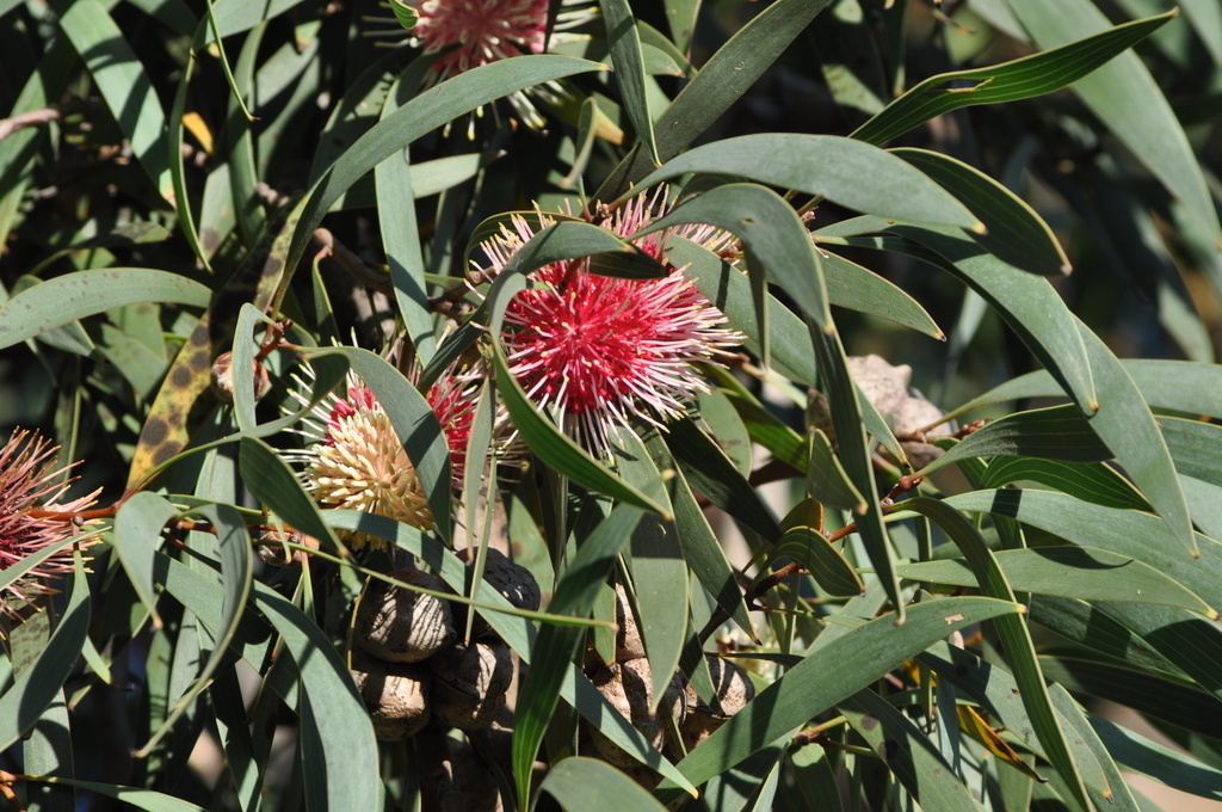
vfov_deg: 4.6
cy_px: 406
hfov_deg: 6.9
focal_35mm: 300
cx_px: 611
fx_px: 10170
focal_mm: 200
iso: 200
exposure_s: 1/125
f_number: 8
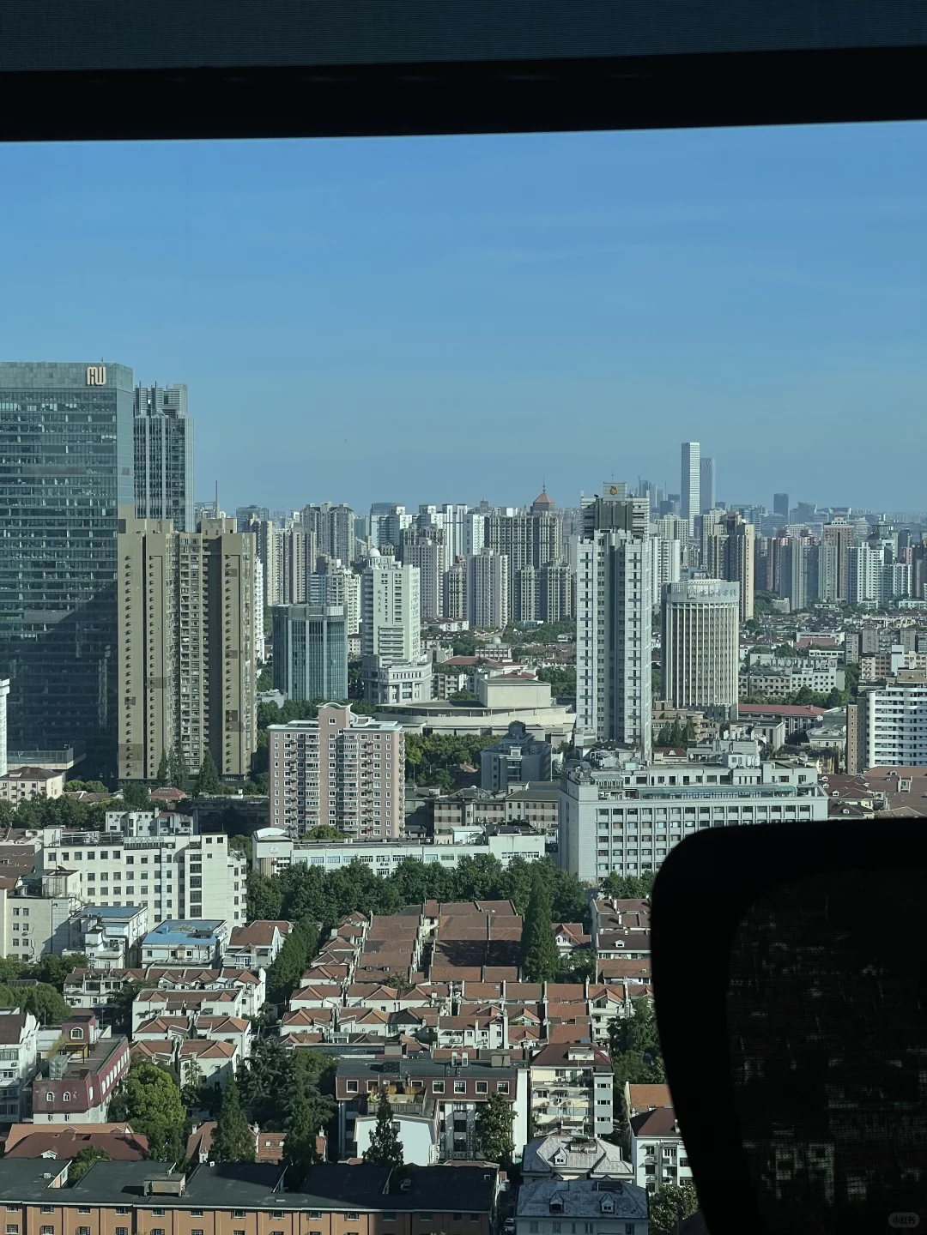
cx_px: 464
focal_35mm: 64
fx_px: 2285
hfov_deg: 22.9
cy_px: 618
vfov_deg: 30.3
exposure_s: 1/1672
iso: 32
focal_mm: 7.5
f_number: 2.2
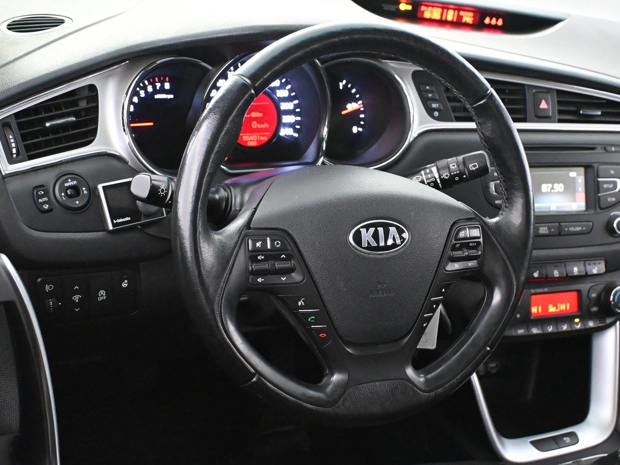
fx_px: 870
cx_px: 355
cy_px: 228
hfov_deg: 39.1
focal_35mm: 49
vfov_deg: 29.9
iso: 11400
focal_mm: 29
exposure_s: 1/50
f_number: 4.8
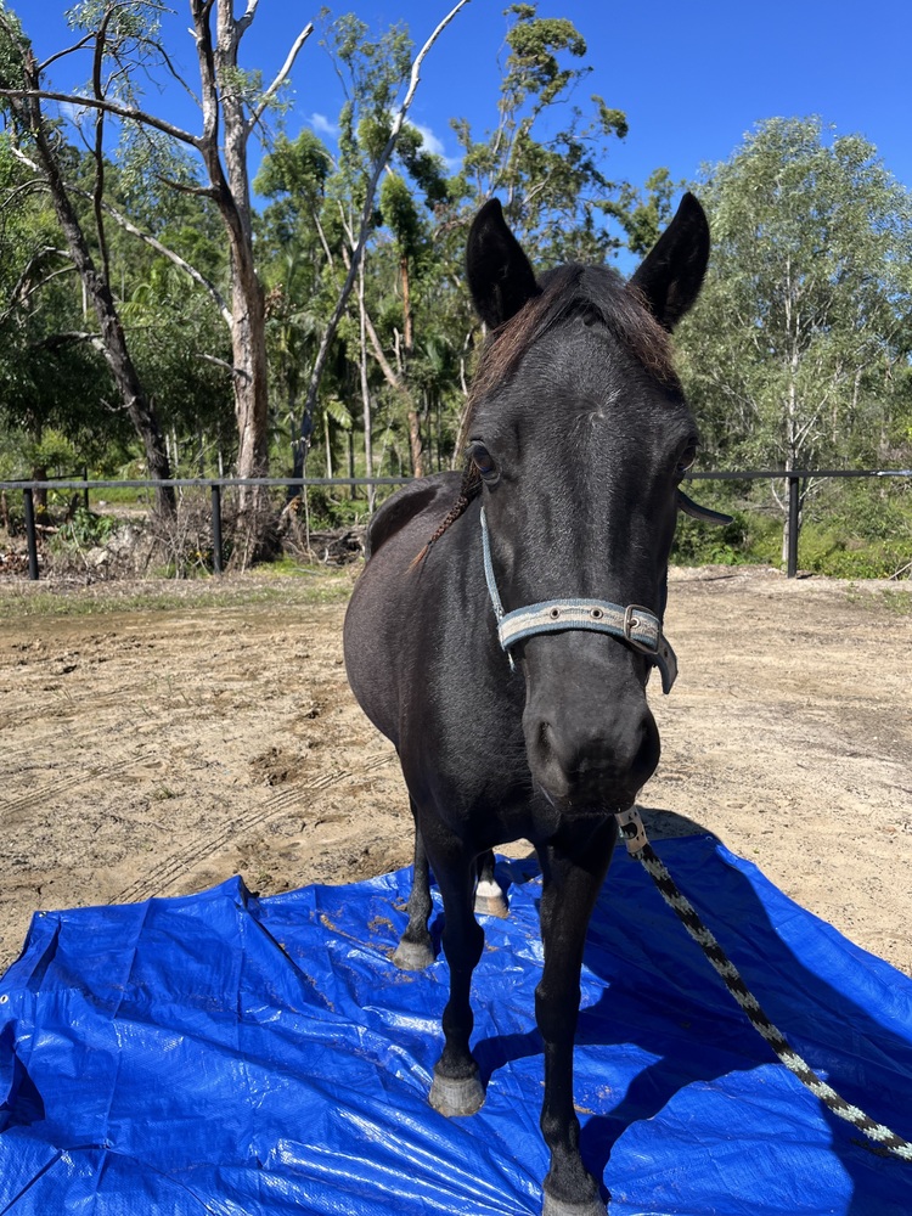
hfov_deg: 53.1
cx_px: 456
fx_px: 913
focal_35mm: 26
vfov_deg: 67.3
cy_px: 608
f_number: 1.6
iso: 50
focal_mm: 5.1
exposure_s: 1/2463
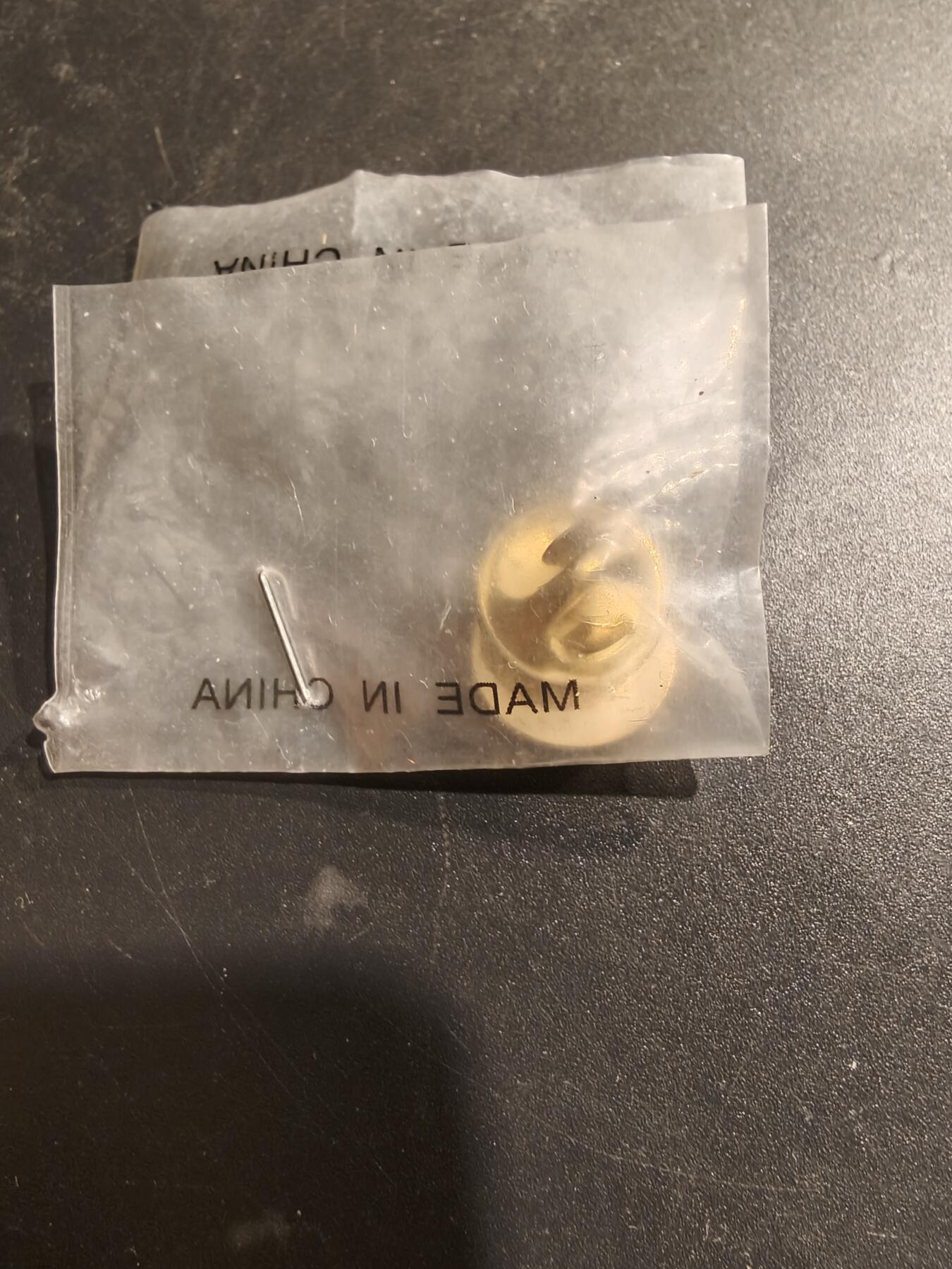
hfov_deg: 58.9
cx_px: 476
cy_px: 634
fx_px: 843
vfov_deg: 73.9
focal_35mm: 23
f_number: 2
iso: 250
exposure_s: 1/50
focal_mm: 2.32
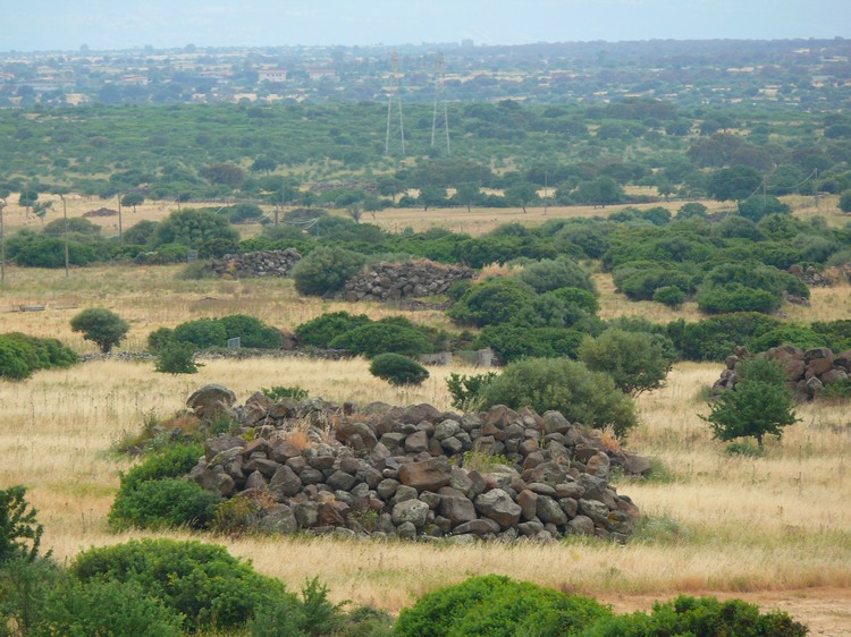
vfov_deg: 4.6
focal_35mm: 320
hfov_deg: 6.2
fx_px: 7864
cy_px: 318
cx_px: 426
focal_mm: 67.8
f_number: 4
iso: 100
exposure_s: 1/250
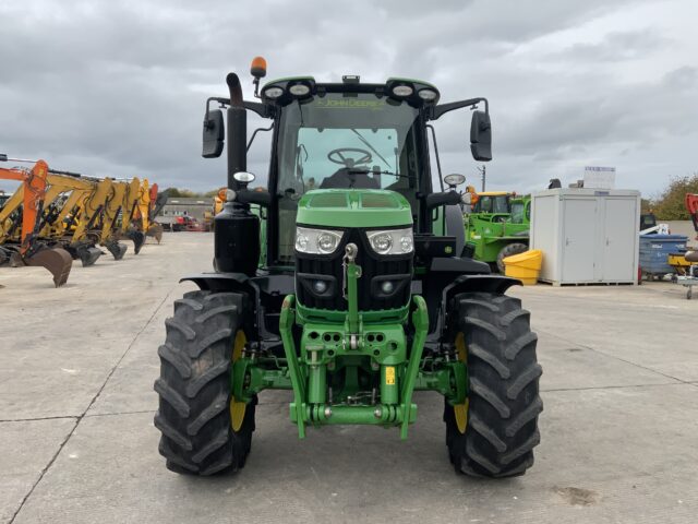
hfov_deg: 61.7
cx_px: 349
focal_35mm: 29
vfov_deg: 48.2
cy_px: 262
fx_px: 585
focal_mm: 3
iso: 16
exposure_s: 1/657
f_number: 1.8
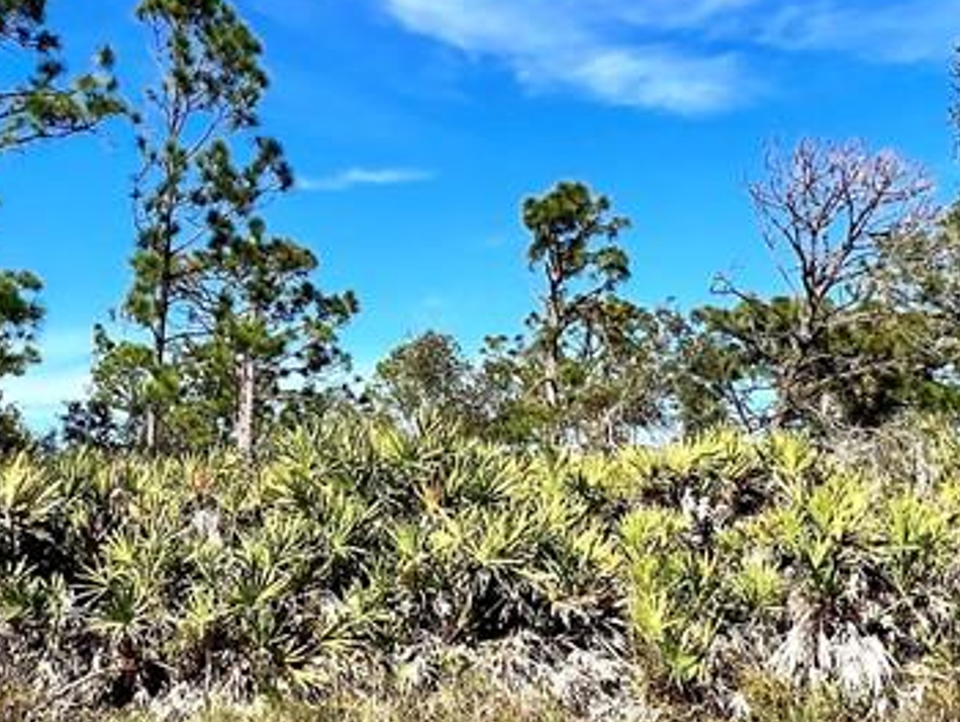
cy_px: 357
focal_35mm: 38
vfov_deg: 37.8
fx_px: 1055
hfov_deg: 48.7
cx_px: 398
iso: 32
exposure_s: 1/1410
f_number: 1.8
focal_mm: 1.57
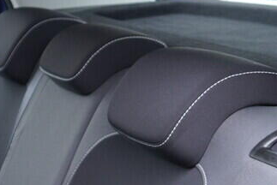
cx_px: -91
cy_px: 269
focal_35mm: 114
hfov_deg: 16.8
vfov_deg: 11.6
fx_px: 878
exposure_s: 1/40
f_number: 2.8
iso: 320
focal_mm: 24
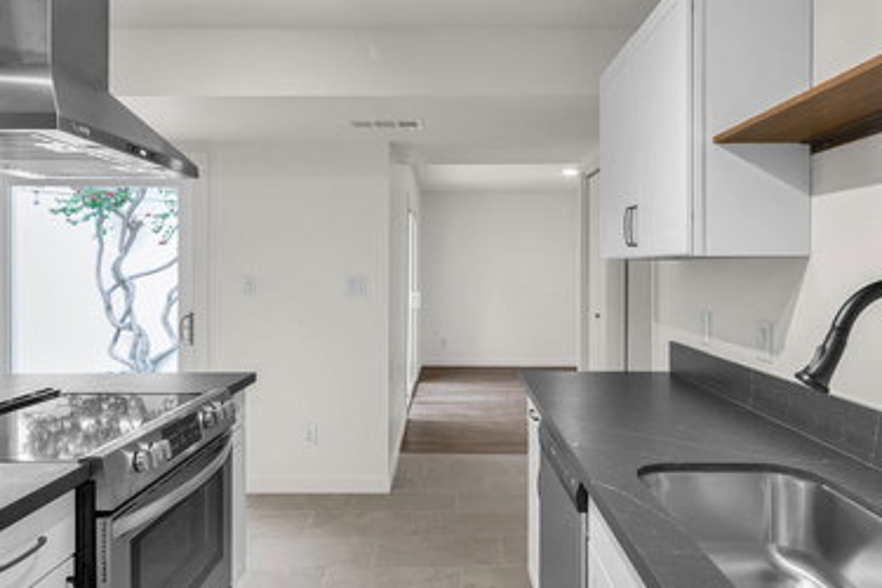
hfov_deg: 76.1
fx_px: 563
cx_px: 448
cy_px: 266
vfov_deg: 55.0
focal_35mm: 23
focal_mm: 18
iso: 320
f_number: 8
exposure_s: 1/6
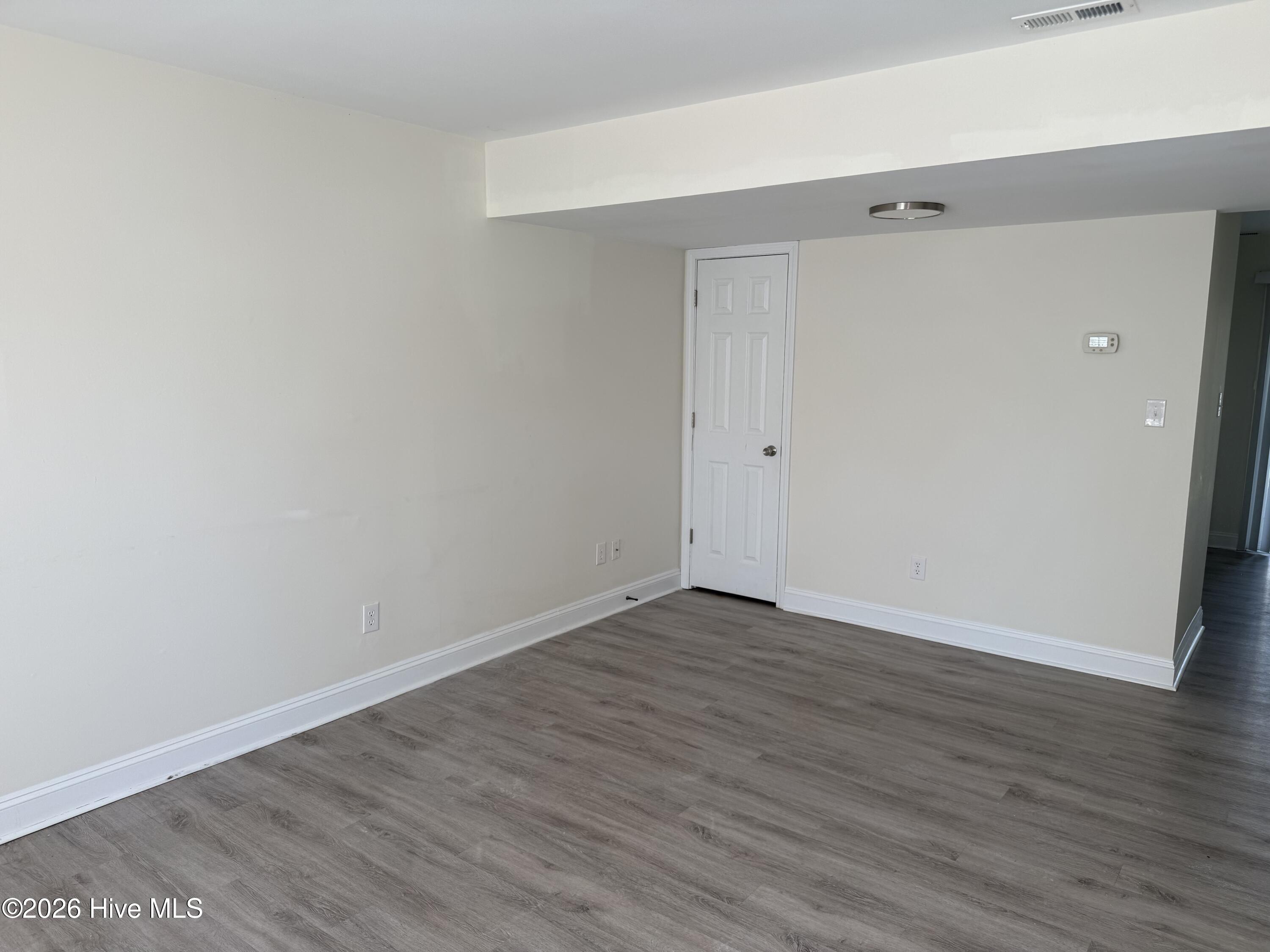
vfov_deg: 56.8
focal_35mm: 24
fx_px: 881
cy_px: 476
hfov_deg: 71.6
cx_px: 635
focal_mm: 6.76
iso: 50
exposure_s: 1/121
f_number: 1.78
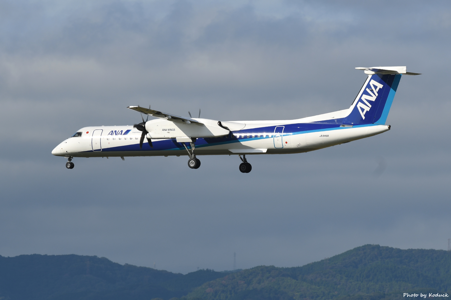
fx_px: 5637
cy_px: 150
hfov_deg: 4.6
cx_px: 226
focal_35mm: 450
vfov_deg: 3.1
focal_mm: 300
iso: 200
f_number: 8
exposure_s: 1/1250
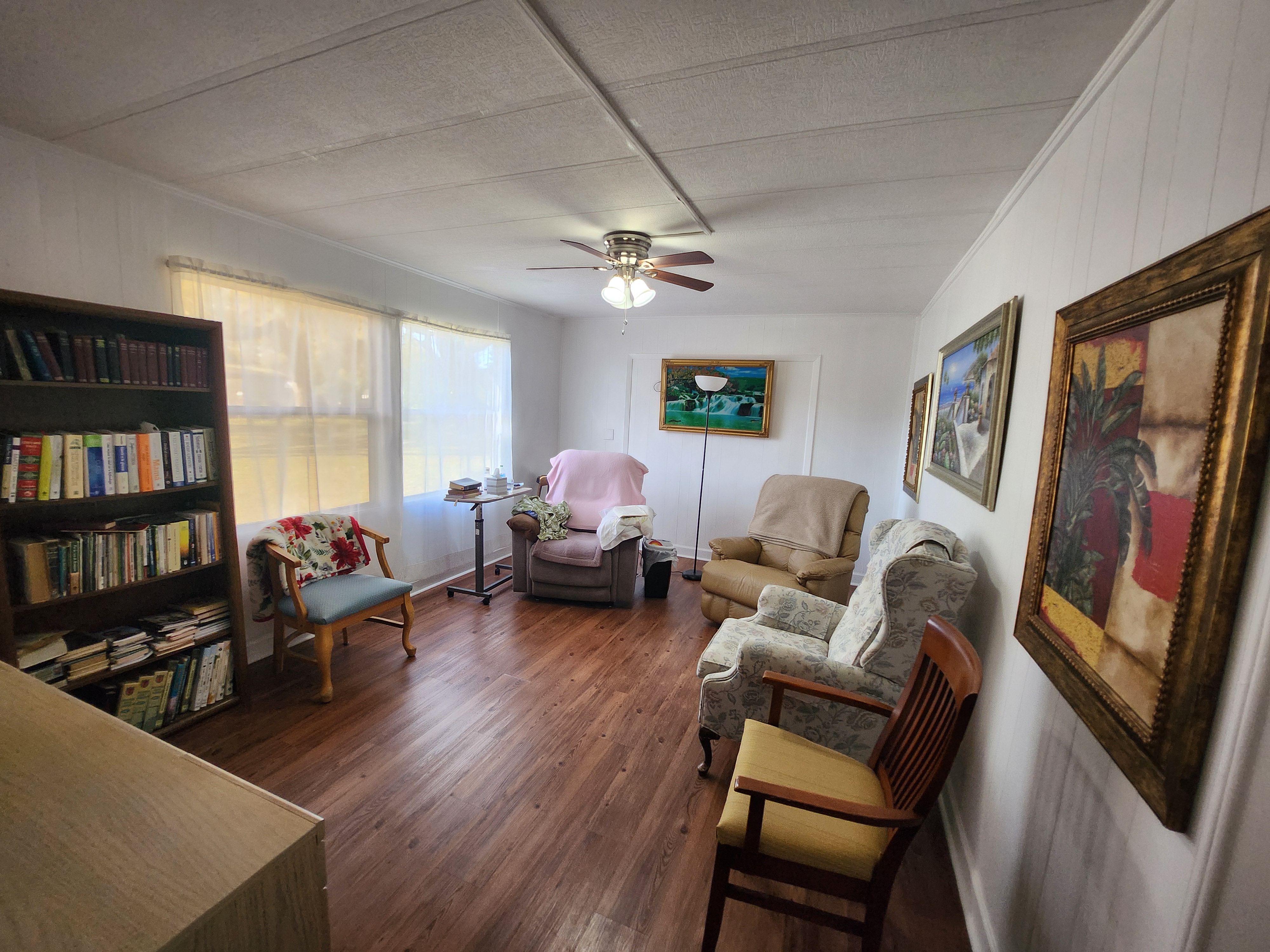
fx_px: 477
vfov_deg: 89.9
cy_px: 476
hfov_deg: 106.2
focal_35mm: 13
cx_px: 635
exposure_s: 1/60
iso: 160
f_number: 2.2
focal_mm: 1.7
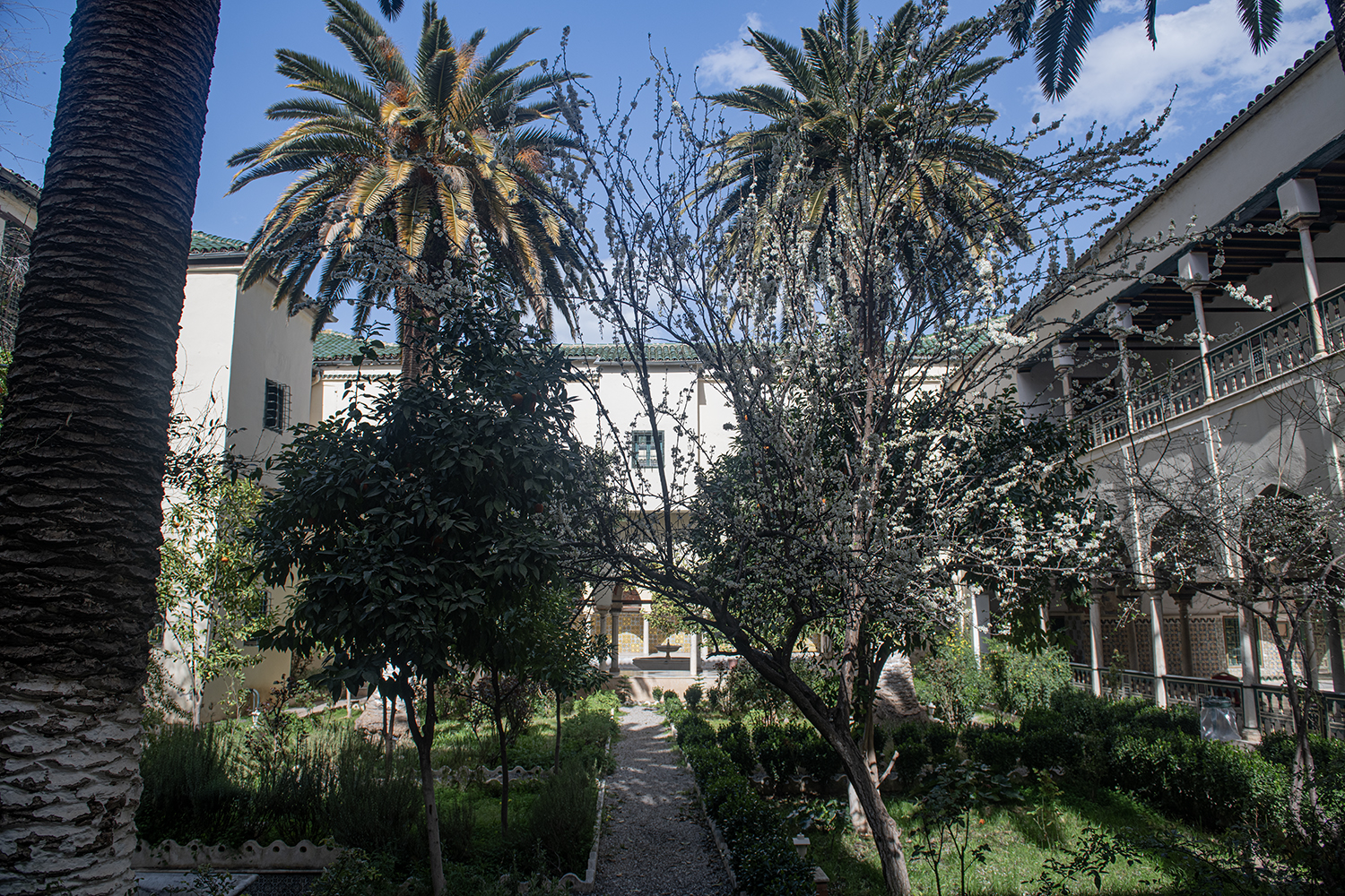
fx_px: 897
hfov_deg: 73.7
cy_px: 448
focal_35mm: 24
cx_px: 672
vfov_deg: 53.1
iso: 100
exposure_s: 1/125
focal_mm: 24
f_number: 5.6
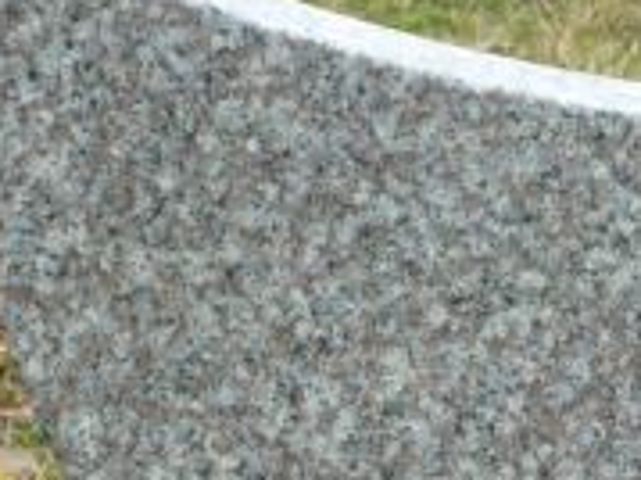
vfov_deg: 4.0
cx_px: 480
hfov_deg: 5.3
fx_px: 6865
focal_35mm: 371
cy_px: 777
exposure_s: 1/50
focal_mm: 13.7
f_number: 4.2
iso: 80
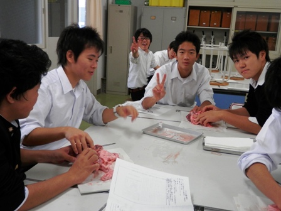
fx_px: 300
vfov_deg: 38.7
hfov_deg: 50.1
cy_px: 106
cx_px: 140
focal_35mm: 37
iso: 200
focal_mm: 6.6
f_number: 3.6
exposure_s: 1/50
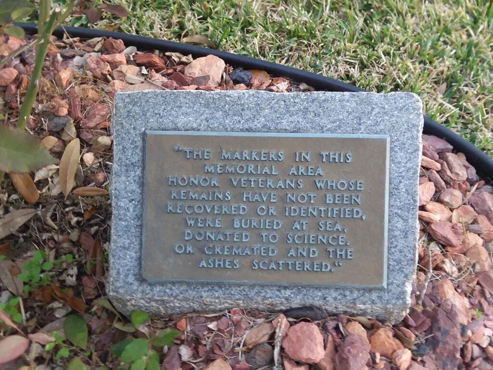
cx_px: 246
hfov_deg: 61.7
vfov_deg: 48.2
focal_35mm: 29
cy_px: 185
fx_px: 413
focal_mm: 2.47
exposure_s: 1/33
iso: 125
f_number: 1.9
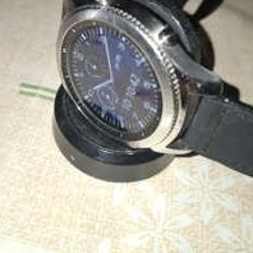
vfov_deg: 39.4
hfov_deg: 40.9
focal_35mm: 41
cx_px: 125
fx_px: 339
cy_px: 54
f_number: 1.8
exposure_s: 1/100
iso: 50
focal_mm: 5.54
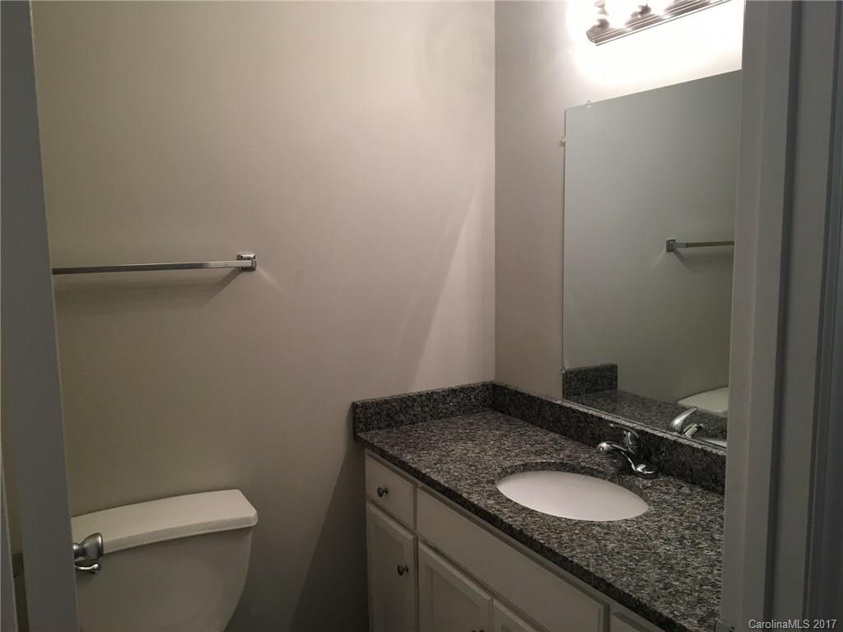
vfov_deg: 48.2
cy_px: 316
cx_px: 422
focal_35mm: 29
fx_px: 706
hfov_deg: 61.7
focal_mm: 4.15
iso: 32
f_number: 2.2
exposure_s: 1/30
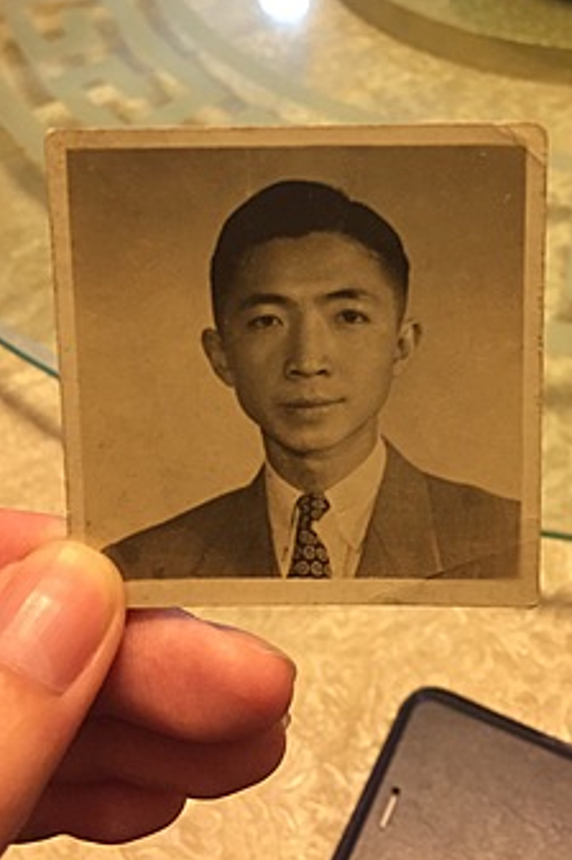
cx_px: 337
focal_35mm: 43
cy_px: 253
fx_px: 1027
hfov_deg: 31.1
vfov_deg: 44.4
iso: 250
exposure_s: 1/20
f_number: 2.2
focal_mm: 4.15
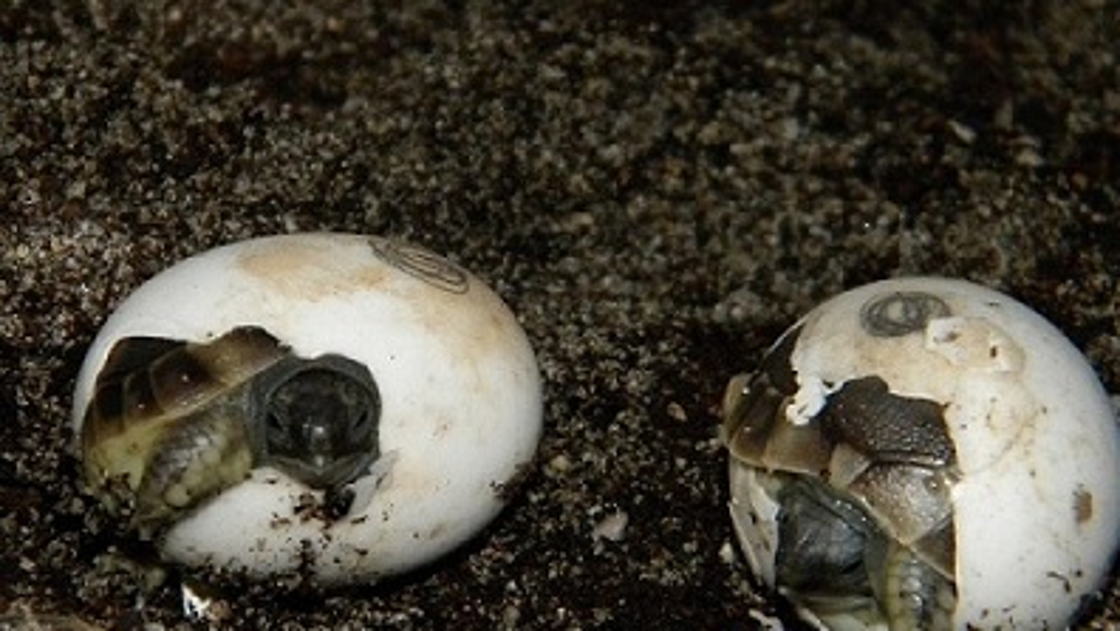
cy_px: 399
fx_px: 4842
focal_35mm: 163
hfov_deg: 13.2
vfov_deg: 7.5
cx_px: 560
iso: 400
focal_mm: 26.8
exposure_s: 1/30
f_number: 10
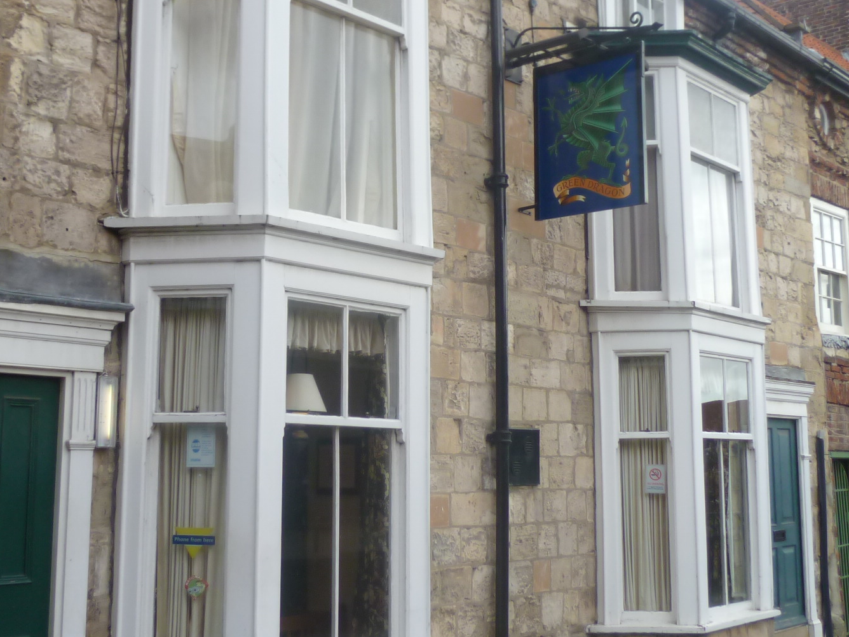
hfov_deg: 41.2
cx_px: 411
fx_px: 1128
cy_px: 268
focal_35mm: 46
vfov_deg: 31.5
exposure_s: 1/400
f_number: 2.2
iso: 80
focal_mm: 4.3
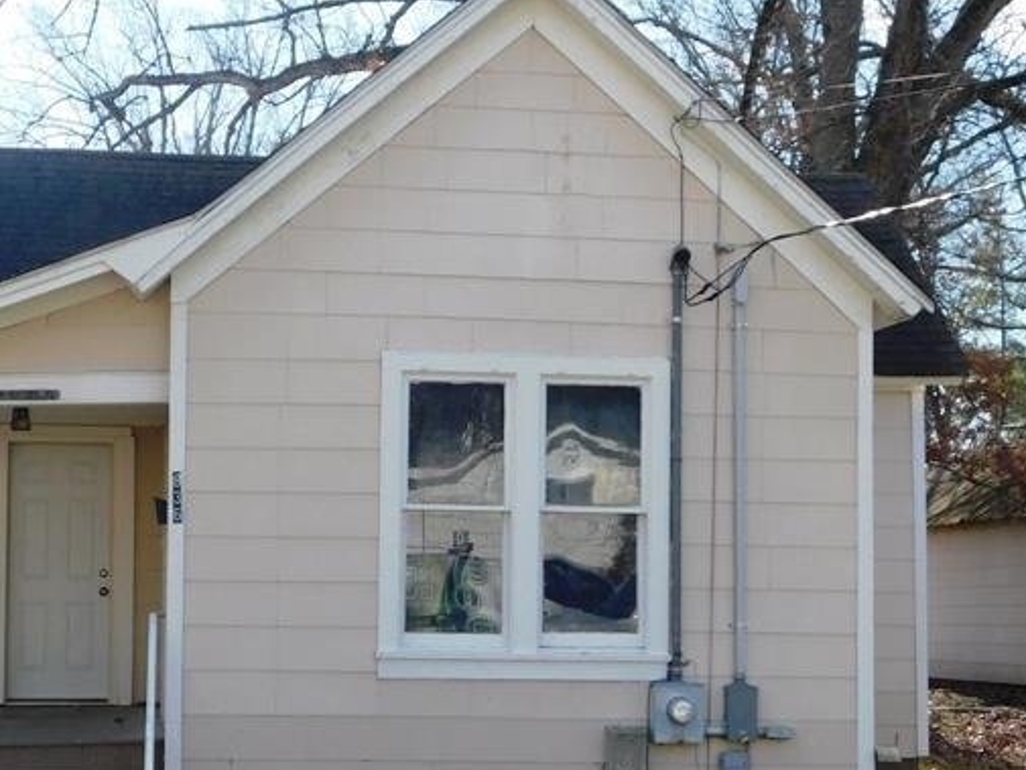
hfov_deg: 26.6
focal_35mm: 73
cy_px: 469
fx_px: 2164
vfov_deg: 20.1
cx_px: 390
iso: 125
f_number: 3.5
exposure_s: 1/640
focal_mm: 6.3
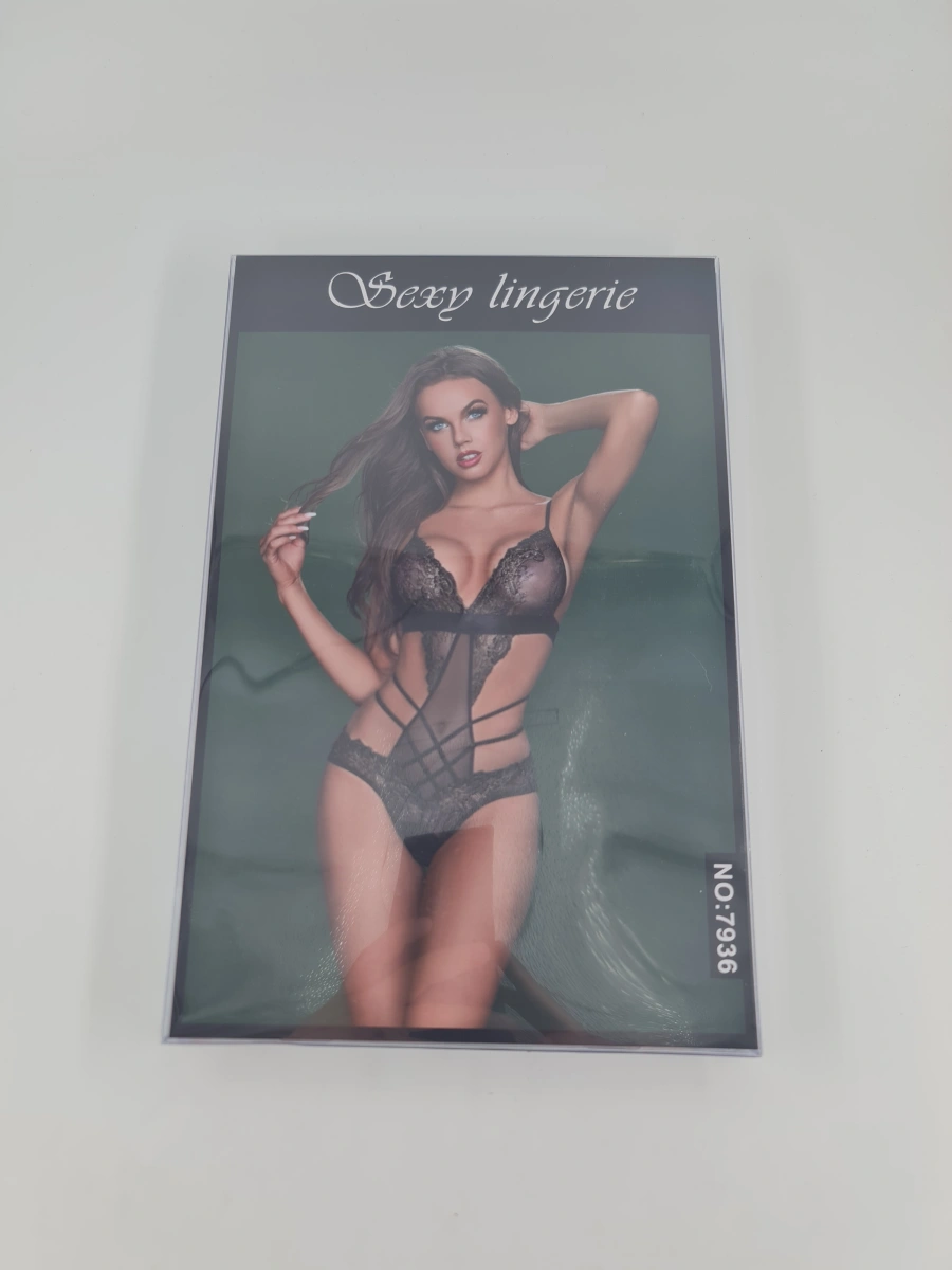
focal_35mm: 25
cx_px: 476
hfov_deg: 54.9
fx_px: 917
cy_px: 635
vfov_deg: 69.4
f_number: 1.8
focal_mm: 7
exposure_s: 1/185
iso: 50
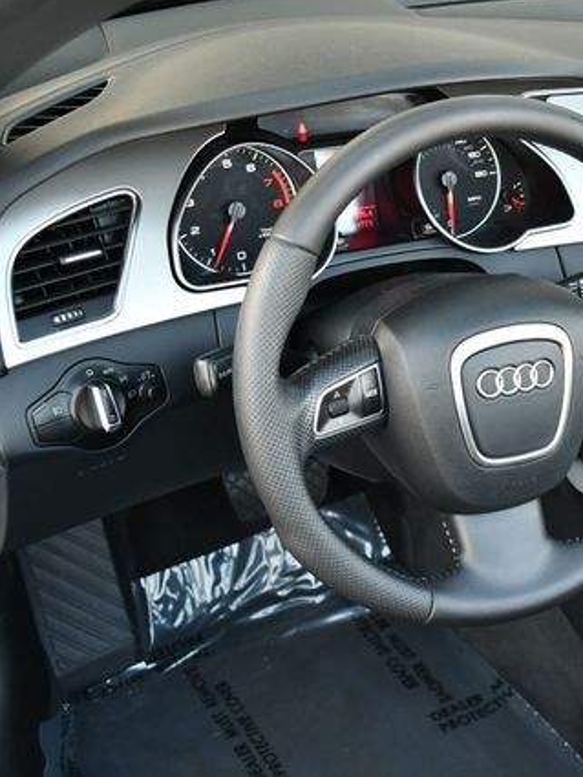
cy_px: 388
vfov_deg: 33.2
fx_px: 1302
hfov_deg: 24.1
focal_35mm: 58
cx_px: 583
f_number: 3.8
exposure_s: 1/250
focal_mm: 20
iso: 800
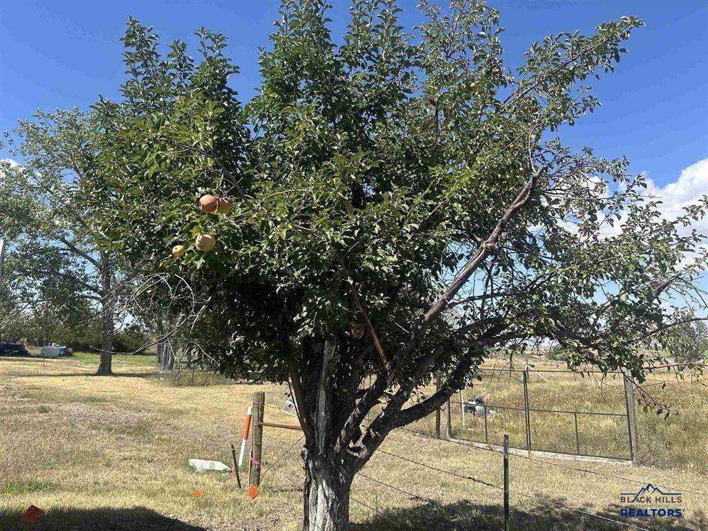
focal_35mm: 24
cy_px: 266
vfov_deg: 56.8
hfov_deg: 71.6
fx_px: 491
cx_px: 354
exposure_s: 1/2809
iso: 80
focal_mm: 6.86
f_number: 1.78
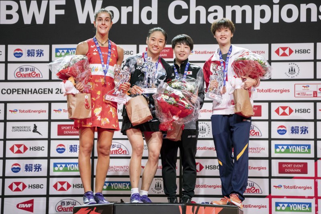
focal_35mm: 155
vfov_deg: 8.9
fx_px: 1382
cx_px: 160
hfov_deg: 13.3
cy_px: 107
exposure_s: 1/640
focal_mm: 155
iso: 2500
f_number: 2.8
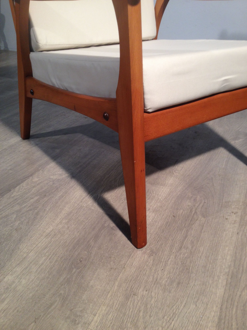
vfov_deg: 52.6
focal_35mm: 35
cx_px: 124
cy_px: 165
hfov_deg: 40.7
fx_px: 333
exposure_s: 1/20
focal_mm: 4.28
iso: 80
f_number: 2.4
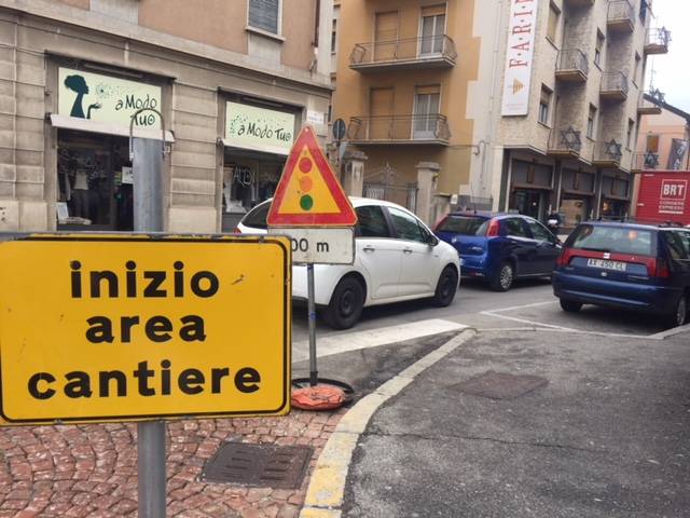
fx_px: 578
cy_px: 259
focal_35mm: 29
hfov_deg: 61.7
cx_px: 345
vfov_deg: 48.2
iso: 32
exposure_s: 1/377
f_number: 2.2
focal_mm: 4.15
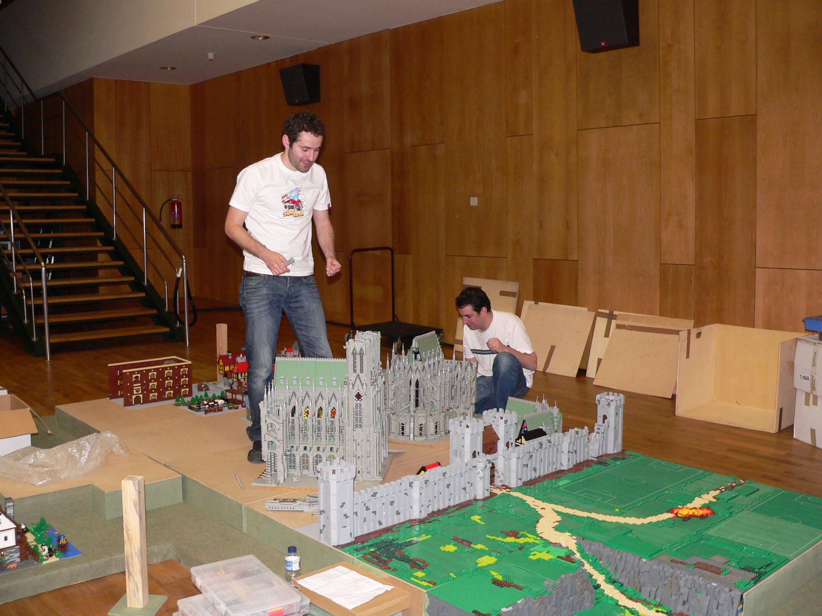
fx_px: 855
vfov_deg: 39.7
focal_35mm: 36
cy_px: 308
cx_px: 411
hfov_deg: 51.4
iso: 300
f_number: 2.8
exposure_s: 1/60
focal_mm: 6
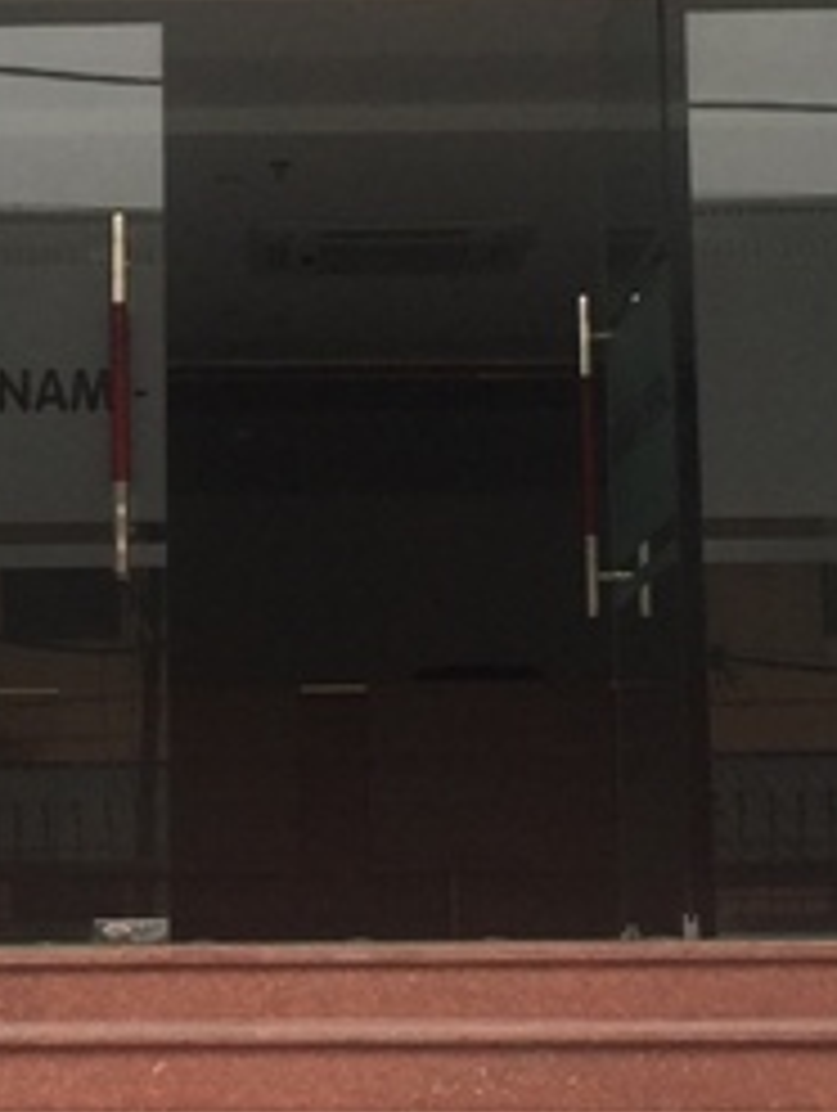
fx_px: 3859
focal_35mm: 120
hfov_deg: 12.3
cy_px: 203
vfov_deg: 16.3
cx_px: 166
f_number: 2.2
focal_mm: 4.15
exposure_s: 1/628
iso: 32
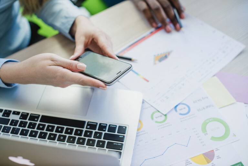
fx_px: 345
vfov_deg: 27.0
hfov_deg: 39.6
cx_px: 124
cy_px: 83
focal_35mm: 50
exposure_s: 1/125
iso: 250
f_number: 2.8
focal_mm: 50
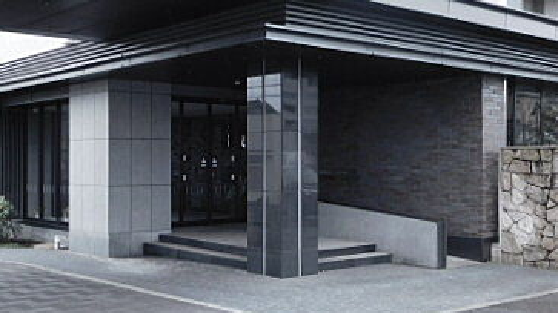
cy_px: 160
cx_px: 218
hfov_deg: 42.7
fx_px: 710
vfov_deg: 24.9
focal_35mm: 48
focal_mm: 4.5
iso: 125
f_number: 3.4
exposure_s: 1/100
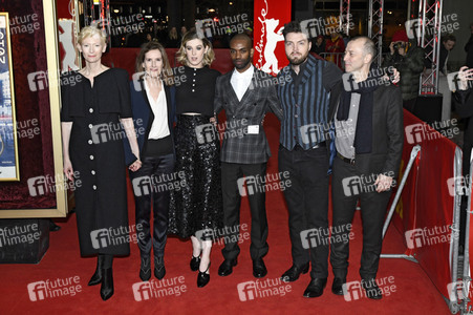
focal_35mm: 39
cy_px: 158
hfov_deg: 49.6
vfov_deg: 34.2
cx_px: 236
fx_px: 512
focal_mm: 26
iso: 1600
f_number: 6.3
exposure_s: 1/200
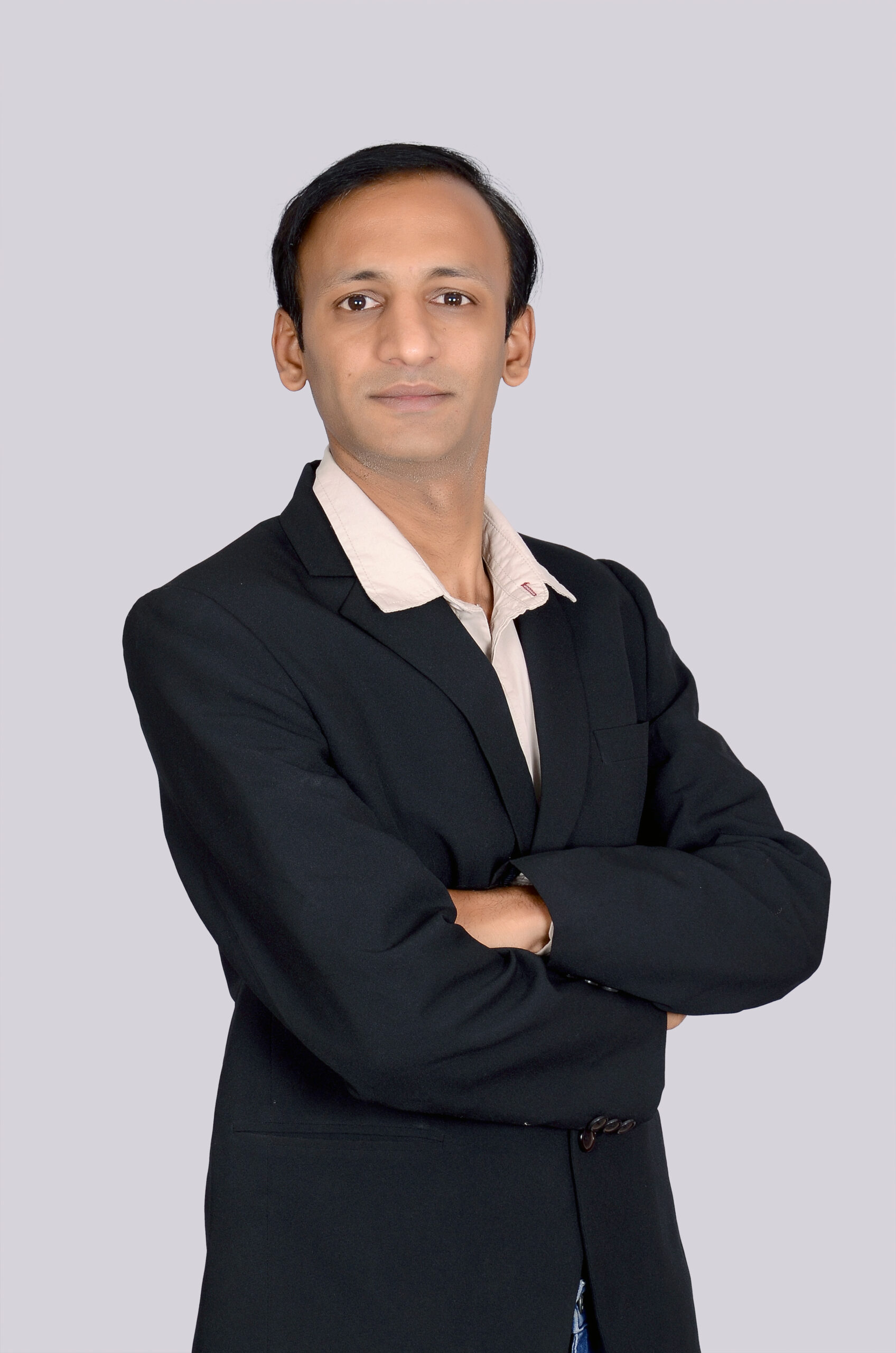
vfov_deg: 19.5
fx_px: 3937
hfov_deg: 13.0
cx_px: 448
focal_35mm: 105
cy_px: 676
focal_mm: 70
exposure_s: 1/125
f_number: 10
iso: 320
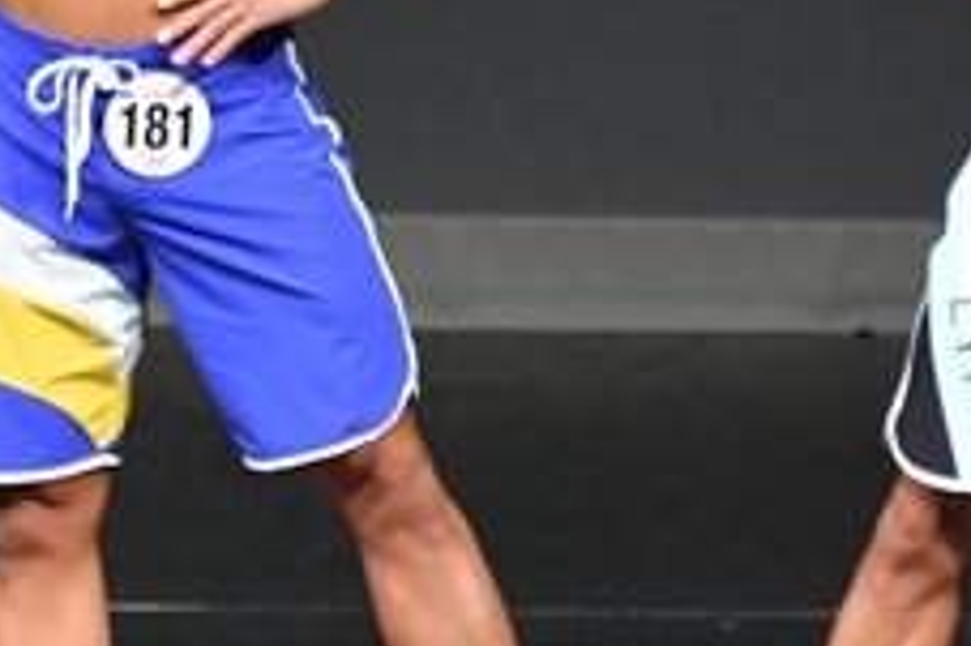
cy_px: 175
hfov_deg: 1.9
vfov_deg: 1.3
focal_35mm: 1077
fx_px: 29027
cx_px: -511
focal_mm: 210
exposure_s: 1/400
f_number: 5.6
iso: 4000
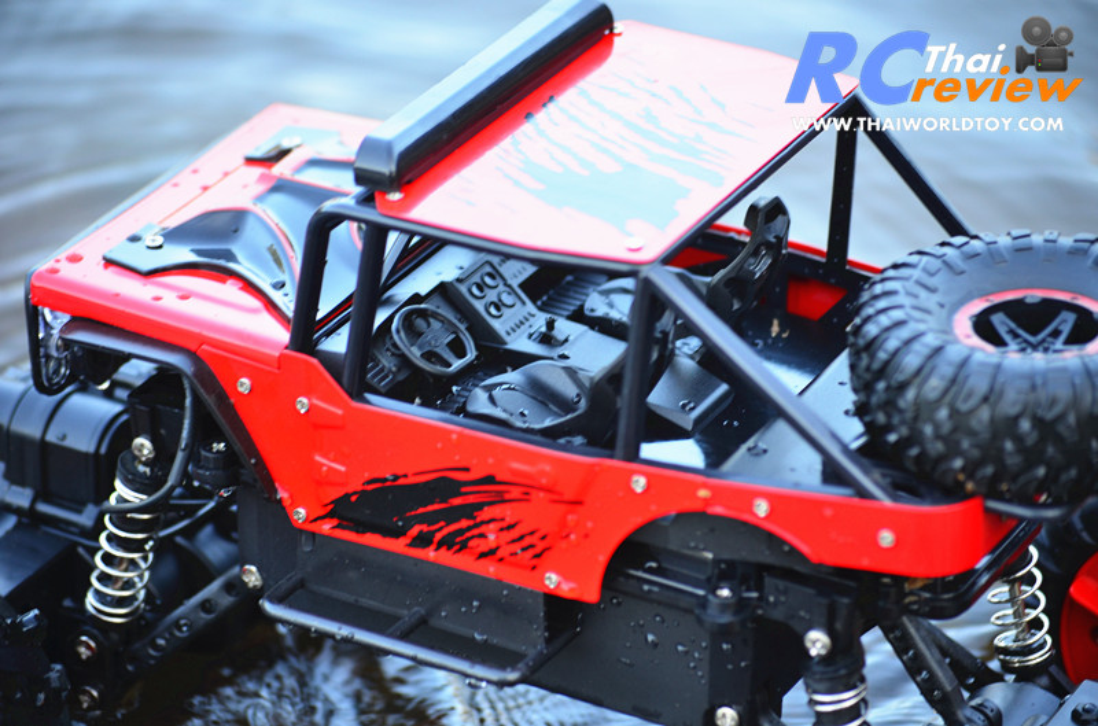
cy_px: 363
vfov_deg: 11.1
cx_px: 549
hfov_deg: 16.7
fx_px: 3742
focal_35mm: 123
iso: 250
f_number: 4.2
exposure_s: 1/50
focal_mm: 82
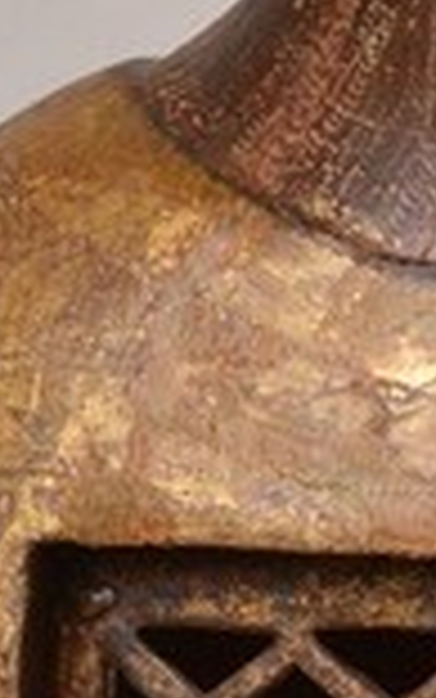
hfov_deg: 2.0
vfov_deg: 3.2
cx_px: 796
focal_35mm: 663
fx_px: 12593
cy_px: -326
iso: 100
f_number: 14
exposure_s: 1/125
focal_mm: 105
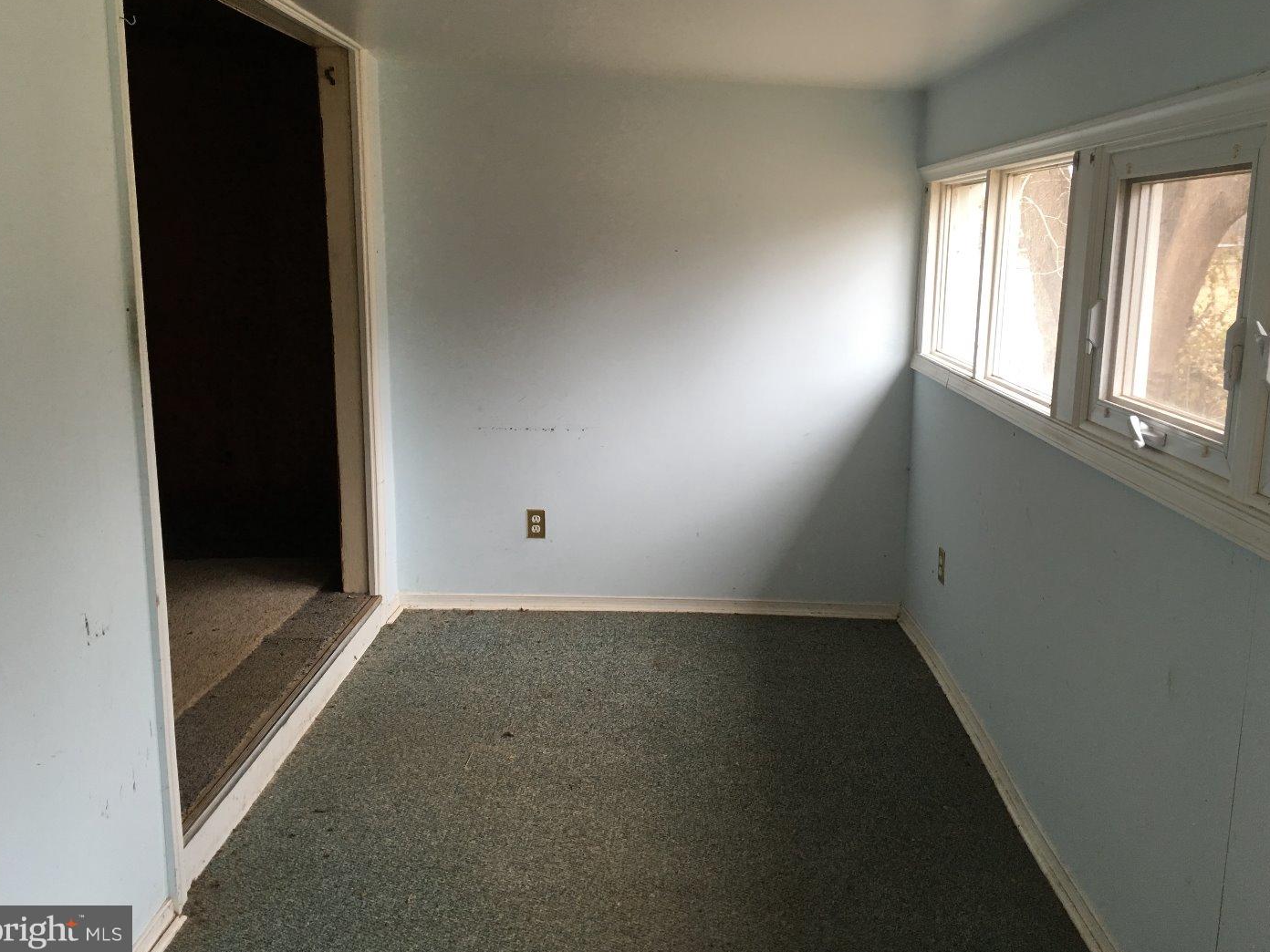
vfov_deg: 46.8
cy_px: 466
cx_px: 630
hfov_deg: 60.0
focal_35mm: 30
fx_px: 1101
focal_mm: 4.15
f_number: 2.2
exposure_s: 1/30
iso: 40
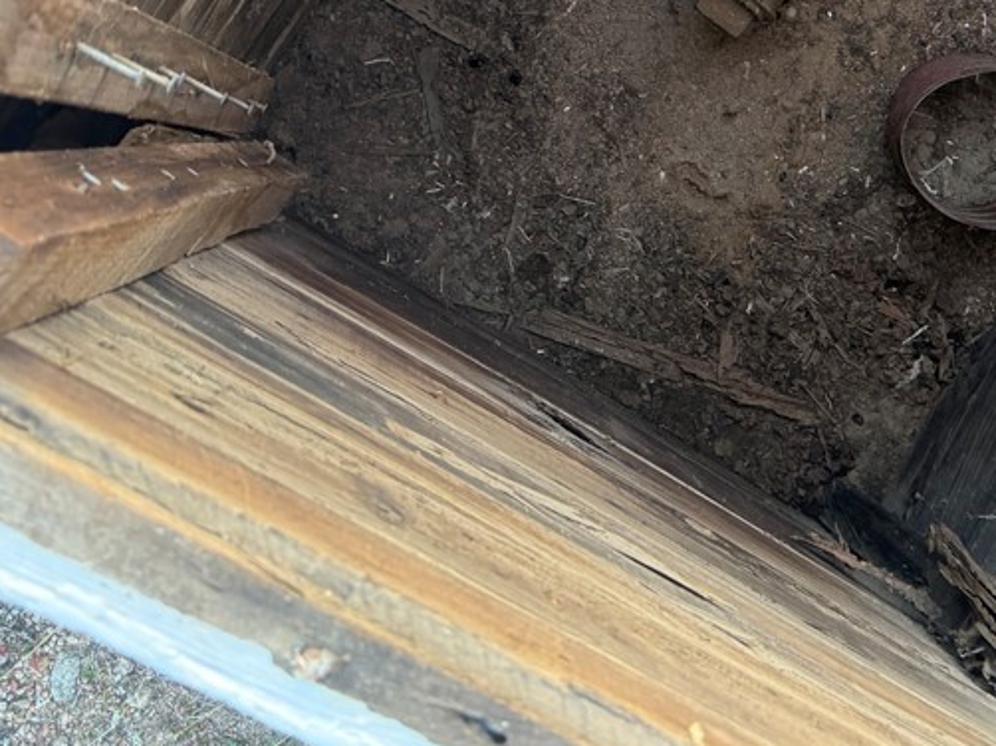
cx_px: 710
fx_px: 1409
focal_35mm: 49
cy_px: 63
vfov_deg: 28.4
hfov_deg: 38.2
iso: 200
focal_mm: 6.76
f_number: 1.78
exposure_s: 1/108
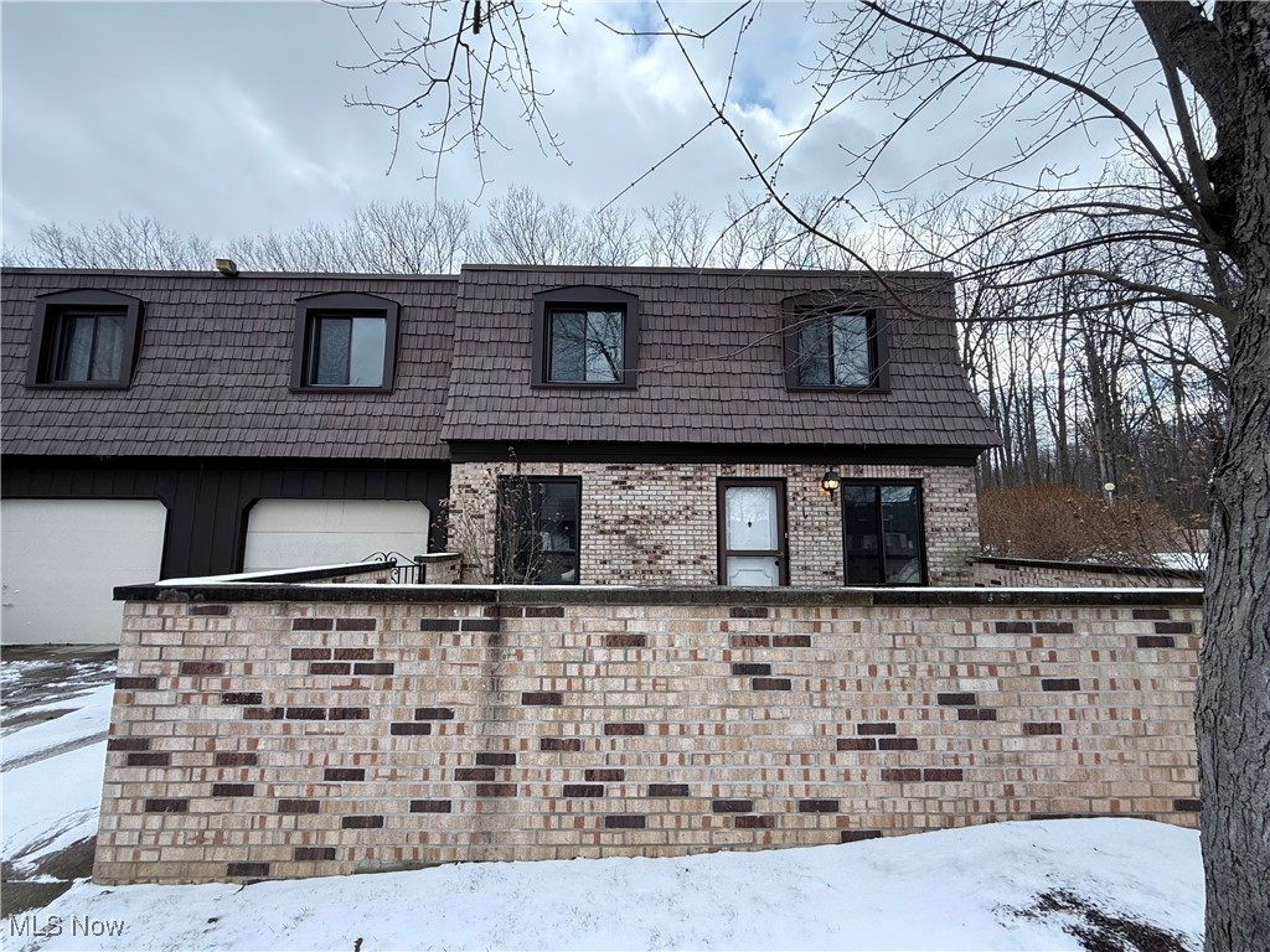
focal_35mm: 14
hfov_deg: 102.1
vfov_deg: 85.7
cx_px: 635
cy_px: 476
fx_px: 514
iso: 50
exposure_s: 1/109
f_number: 2.2
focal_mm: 2.22
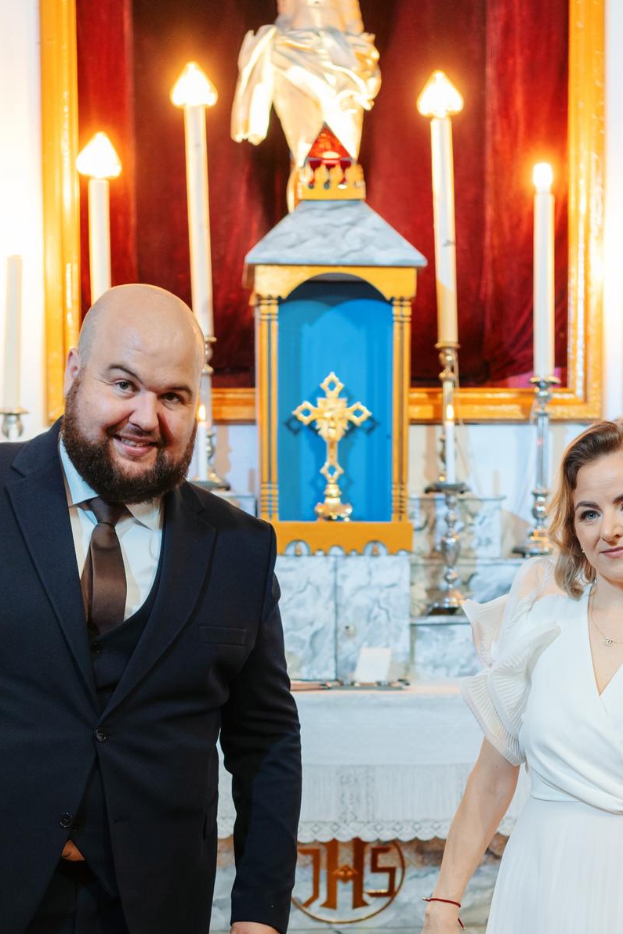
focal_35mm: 66
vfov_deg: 29.5
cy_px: 810
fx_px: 1714
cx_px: 360
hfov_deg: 20.6
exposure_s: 1/125
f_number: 2.8
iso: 800
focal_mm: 35
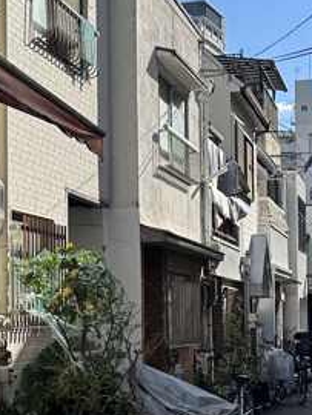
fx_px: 1092
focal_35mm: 91
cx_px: 103
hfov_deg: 16.2
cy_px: 238
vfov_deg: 21.5
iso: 80
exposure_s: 1/4545
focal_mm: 6.86
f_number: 1.78
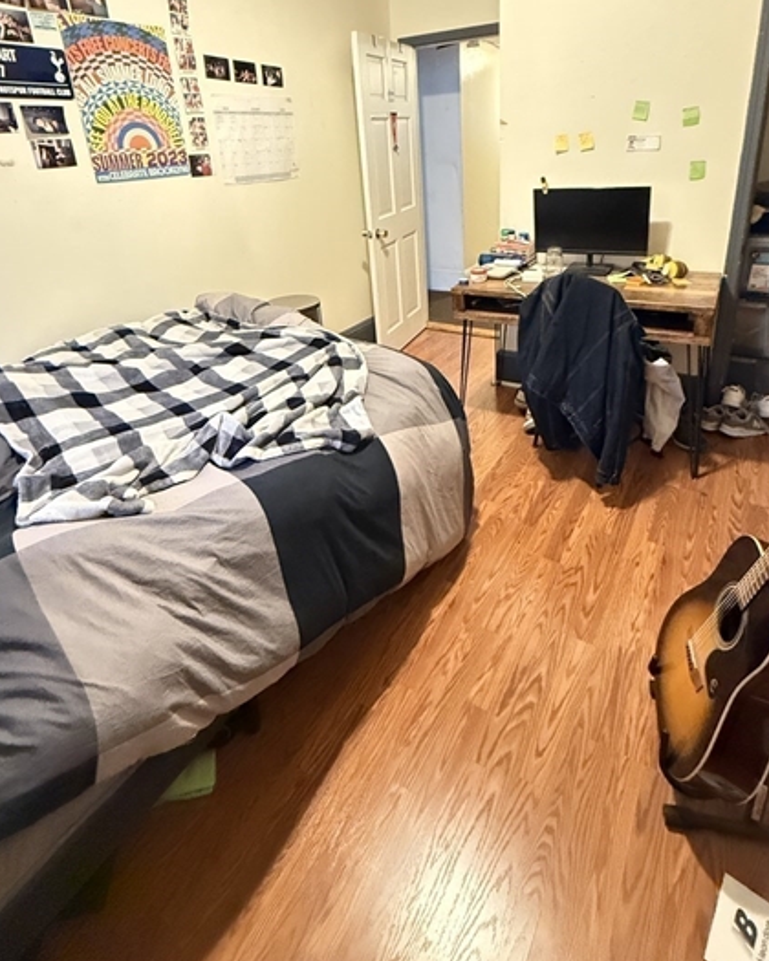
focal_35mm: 20
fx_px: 569
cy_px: 344
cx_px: 416
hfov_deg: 68.0
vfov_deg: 78.5
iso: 1250
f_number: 2.2
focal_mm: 2.22
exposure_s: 1/30
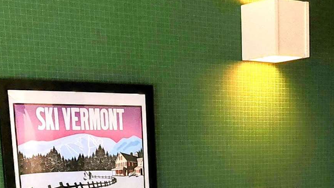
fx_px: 788
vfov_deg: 12.6
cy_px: 318
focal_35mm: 89
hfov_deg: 23.7
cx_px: 249
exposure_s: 1/24
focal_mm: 6.4
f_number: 1.8
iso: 100
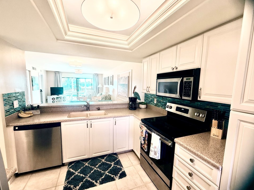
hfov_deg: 98.2
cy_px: 99
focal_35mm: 15
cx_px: 126
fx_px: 110
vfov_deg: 81.7
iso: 125
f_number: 2.2
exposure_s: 1/120
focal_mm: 2.22
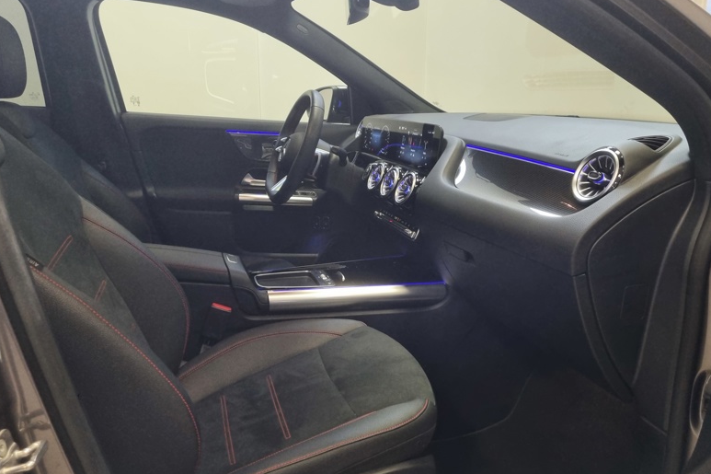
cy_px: 227
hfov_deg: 65.5
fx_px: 553
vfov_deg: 46.4
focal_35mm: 28
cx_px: 356
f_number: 1.8
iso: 250
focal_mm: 5.4
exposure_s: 1/50
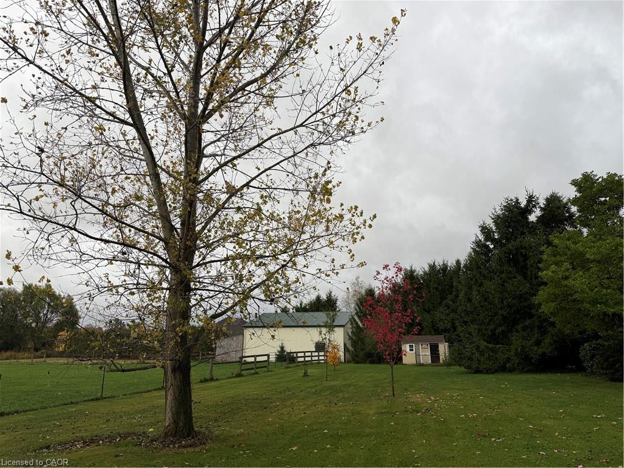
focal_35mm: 24
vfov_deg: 56.8
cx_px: 312
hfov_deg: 71.6
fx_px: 433
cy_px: 234
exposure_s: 1/535
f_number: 1.78
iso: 80
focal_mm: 6.76
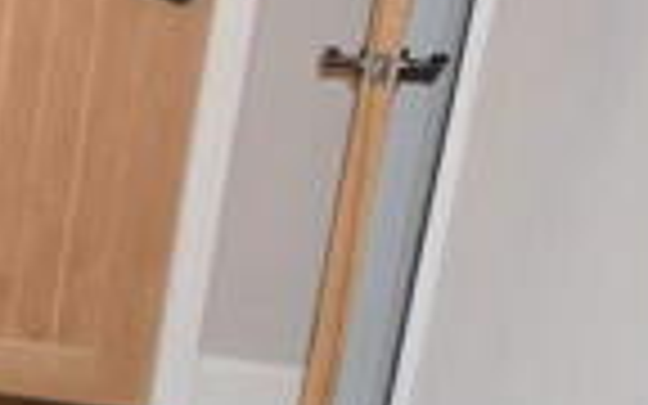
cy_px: 227
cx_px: -700
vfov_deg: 14.5
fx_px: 1595
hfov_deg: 16.5
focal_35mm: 90
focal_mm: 13
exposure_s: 1/60
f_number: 4.5
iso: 2200
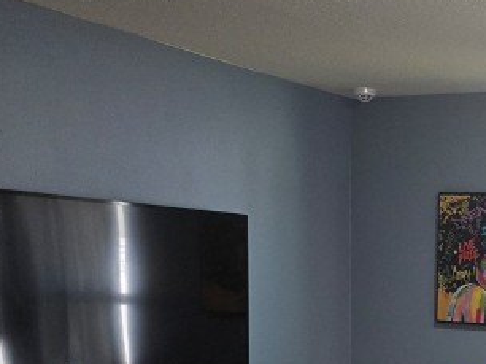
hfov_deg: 23.0
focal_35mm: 77
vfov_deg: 18.5
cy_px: 383
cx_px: 599
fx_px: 1080
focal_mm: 6.3
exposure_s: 1/120
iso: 500
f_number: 1.7
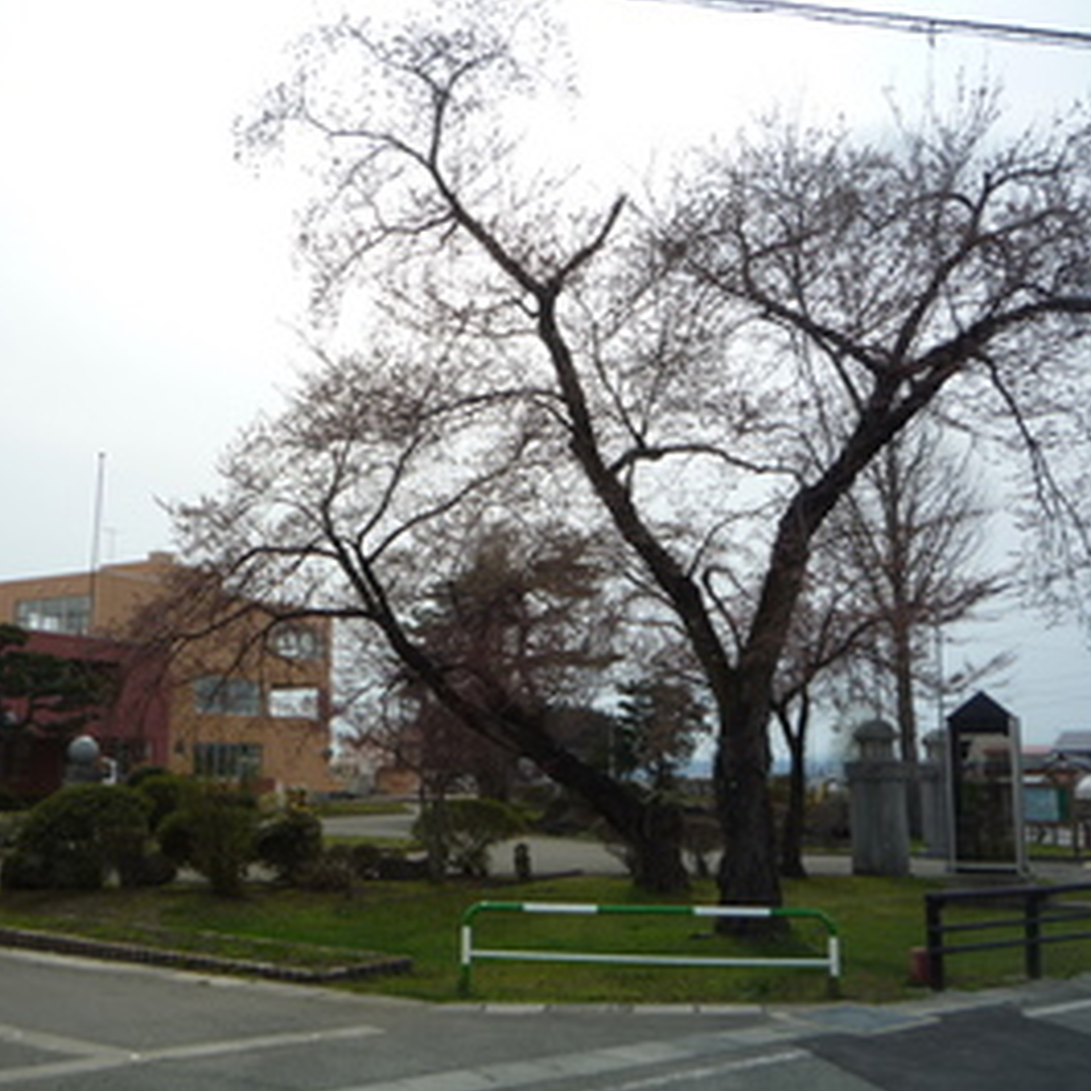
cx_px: 441
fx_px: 1284
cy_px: 548
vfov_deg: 46.0
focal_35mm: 36
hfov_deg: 45.8
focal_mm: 5.2
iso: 100
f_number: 5.6
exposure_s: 1/500
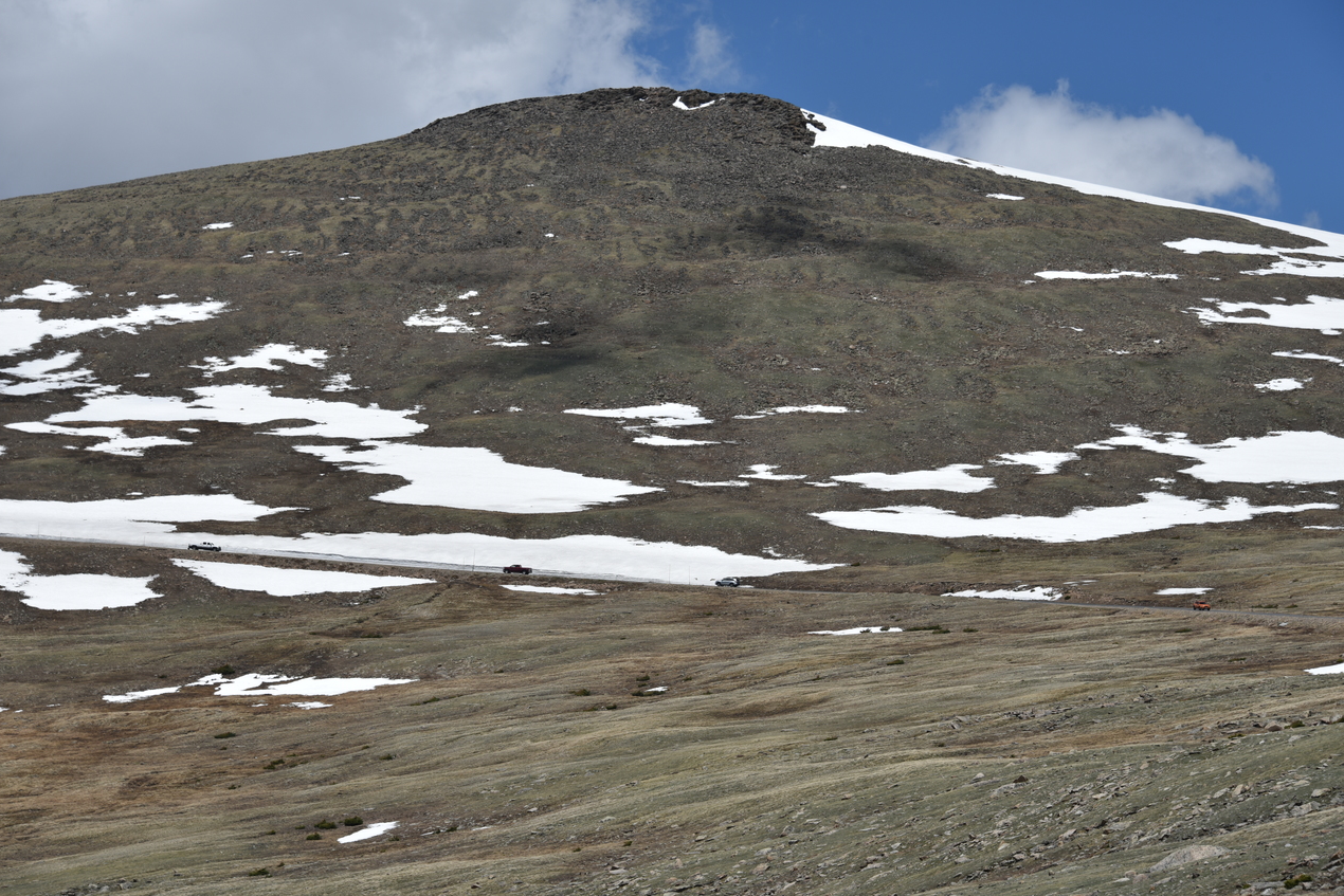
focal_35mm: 123
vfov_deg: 11.1
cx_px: 670
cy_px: 450
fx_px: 4592
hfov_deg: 16.7
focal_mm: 122
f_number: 10
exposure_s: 1/400
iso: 100
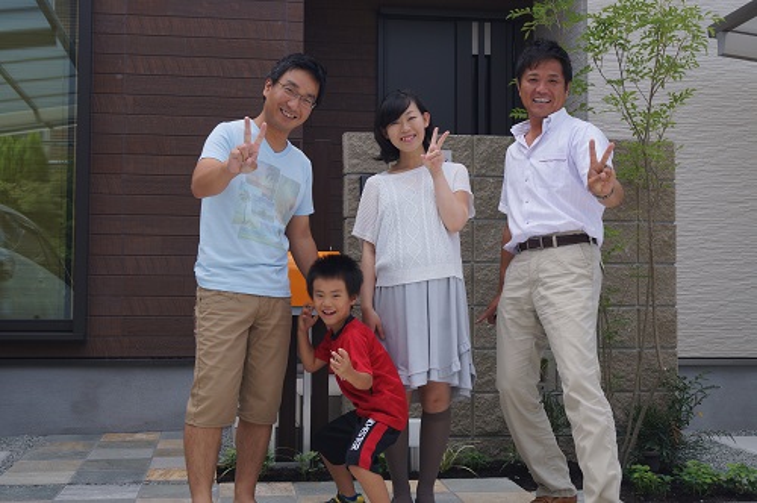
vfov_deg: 25.7
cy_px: 252
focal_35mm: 52
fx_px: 1103
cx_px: 378
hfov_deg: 37.9
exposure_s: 1/200
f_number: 8
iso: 100
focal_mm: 35
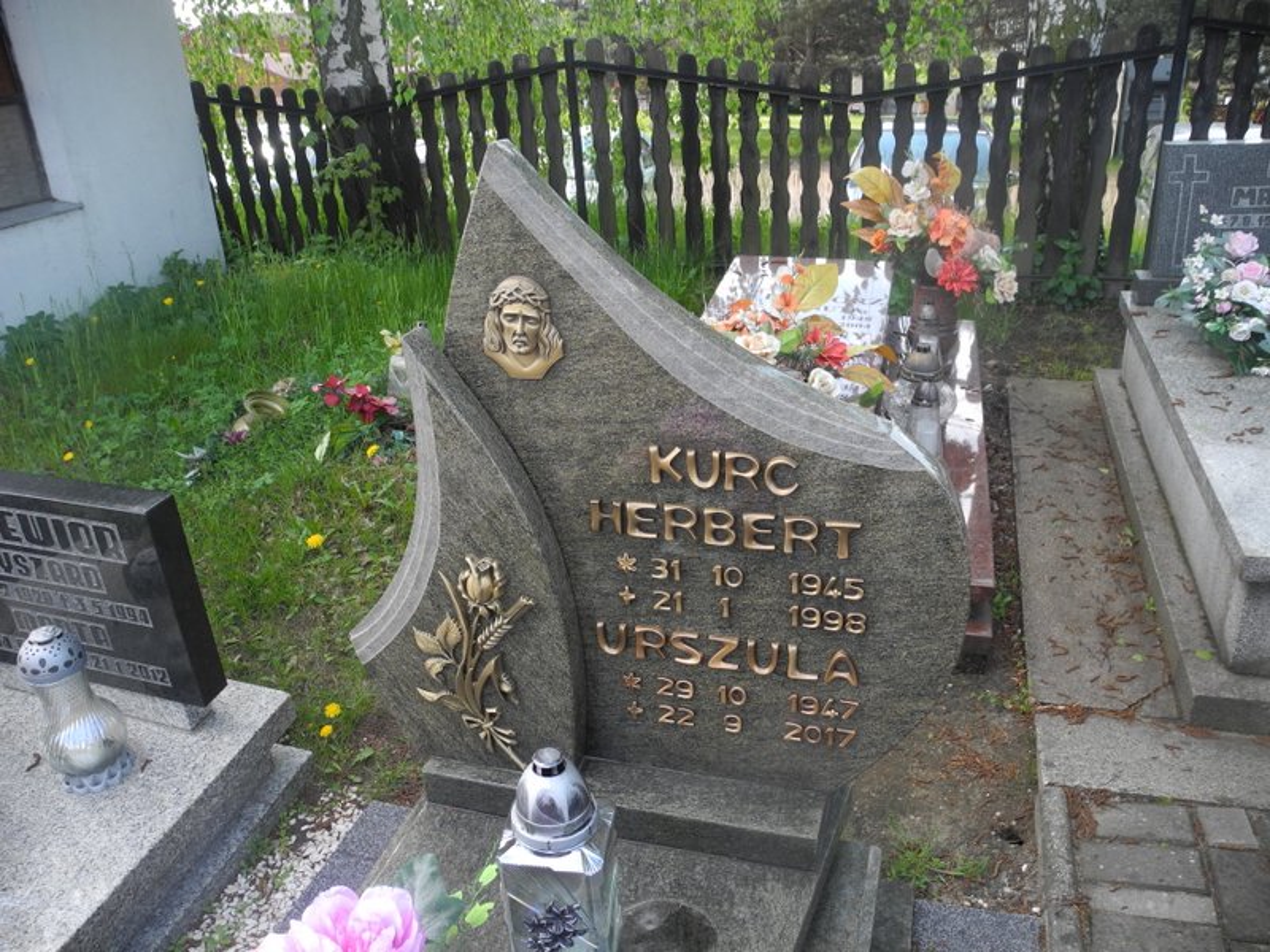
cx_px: 635
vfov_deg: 49.7
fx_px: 1027
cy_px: 476
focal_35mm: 28
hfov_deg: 63.4
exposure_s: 1/200
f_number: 2.8
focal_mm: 6
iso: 100
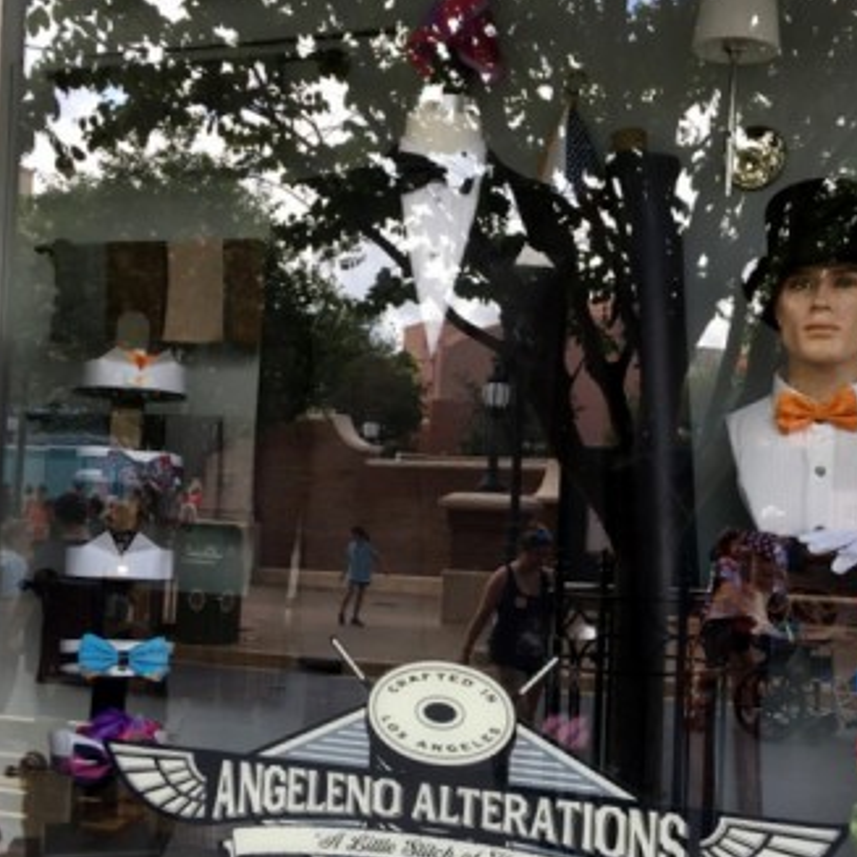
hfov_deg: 35.8
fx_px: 1316
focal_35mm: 47
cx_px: 540
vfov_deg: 36.0
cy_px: 477
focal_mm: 4.15
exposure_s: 1/120
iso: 32
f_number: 2.2
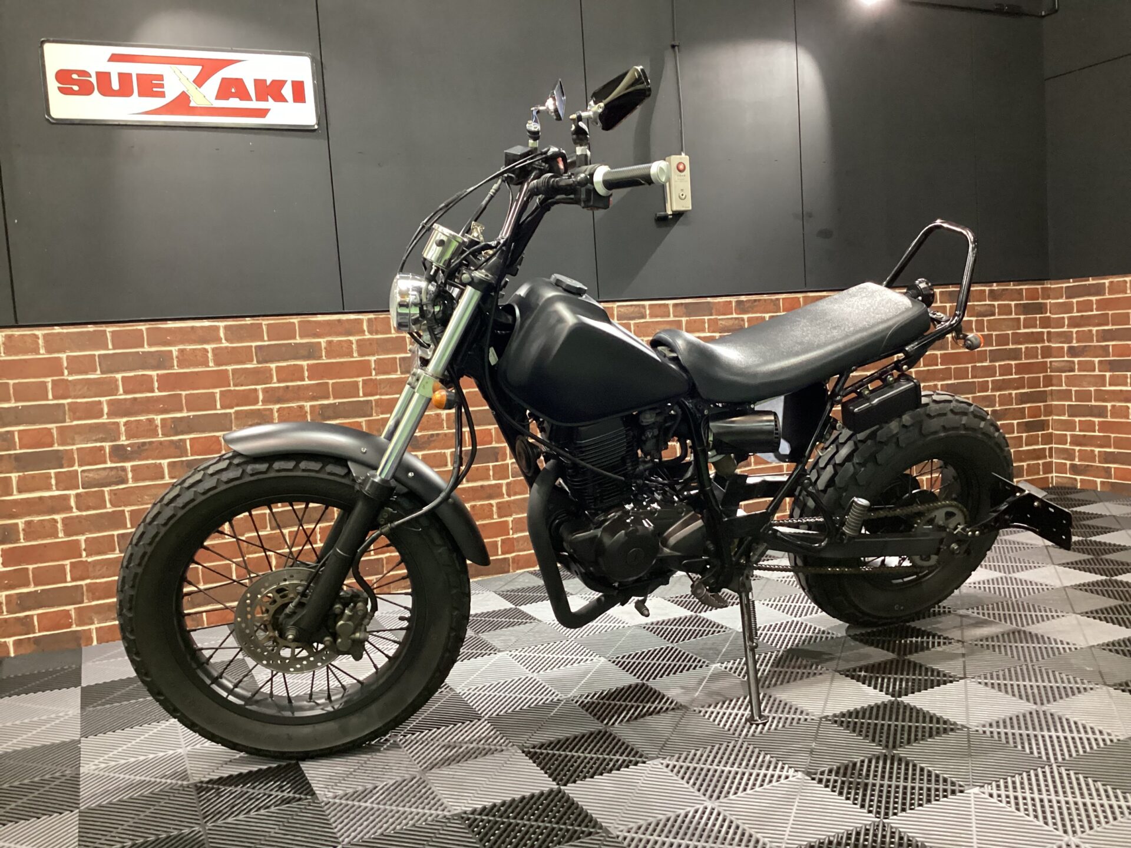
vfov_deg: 45.4
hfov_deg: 58.4
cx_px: 566
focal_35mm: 31
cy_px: 424
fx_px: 1013
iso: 500
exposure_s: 1/30
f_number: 2.4
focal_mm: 3.3
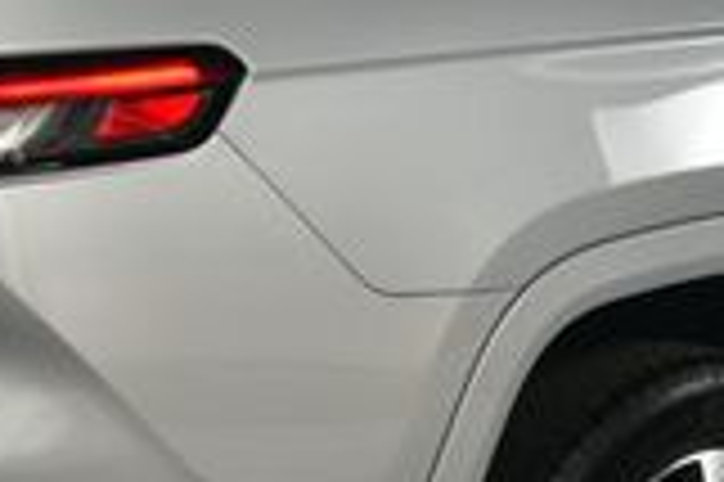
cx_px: 472
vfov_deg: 10.1
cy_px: 297
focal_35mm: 135
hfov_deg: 15.2
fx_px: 2712
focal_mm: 23
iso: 100
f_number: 11
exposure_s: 1/160
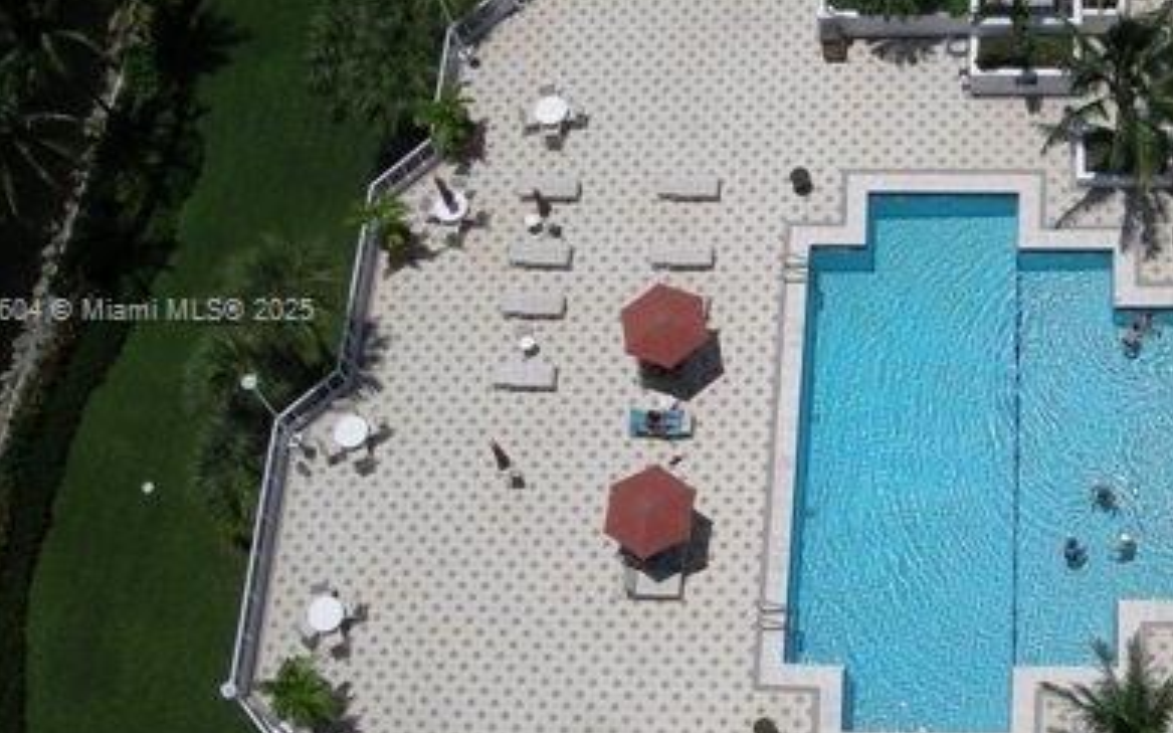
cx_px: 862
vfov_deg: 21.3
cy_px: 314
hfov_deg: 32.9
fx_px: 1950
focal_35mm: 61
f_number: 5.7
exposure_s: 1/753
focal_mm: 5.7
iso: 50
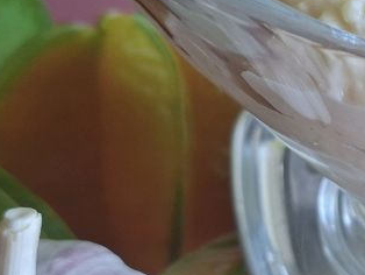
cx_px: 431
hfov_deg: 23.8
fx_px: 791
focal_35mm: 75
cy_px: 206
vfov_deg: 19.5
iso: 320
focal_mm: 5.54
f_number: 1.8
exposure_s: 1/100
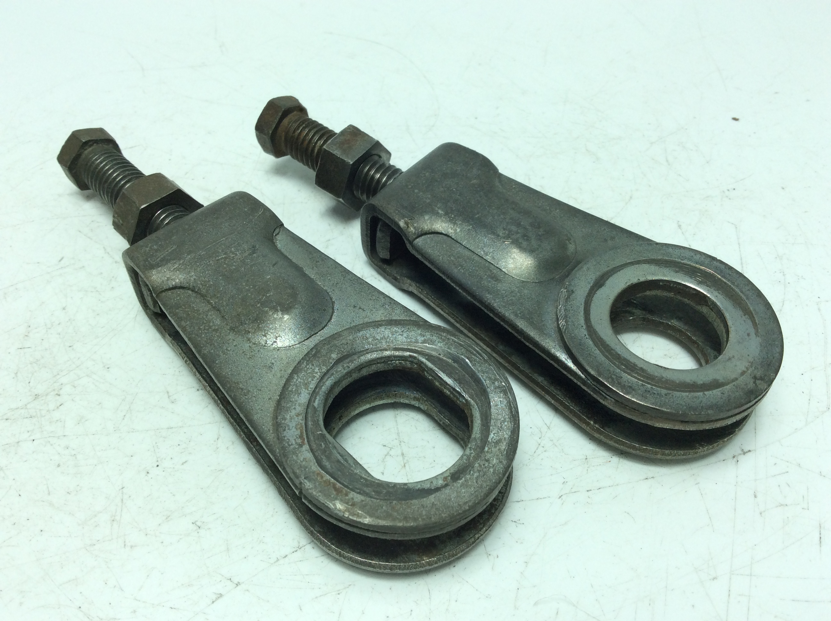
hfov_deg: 56.9
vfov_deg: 44.1
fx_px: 767
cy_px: 310
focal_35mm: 32
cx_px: 416
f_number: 2.4
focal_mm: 3.3
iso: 32
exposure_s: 1/355
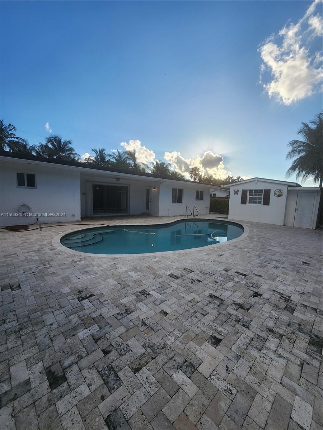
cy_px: 215
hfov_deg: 89.9
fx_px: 162
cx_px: 162
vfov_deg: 106.2
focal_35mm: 13
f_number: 2.2
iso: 50
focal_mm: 2.2
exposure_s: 1/2116
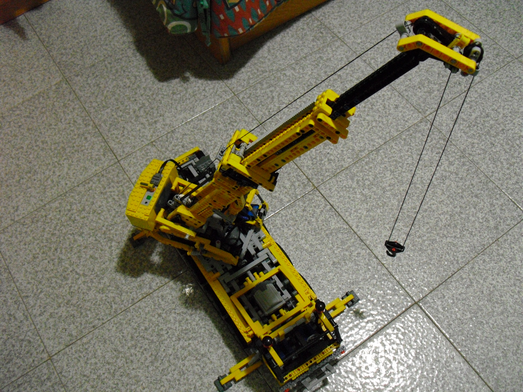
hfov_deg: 51.4
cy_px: 196
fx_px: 544
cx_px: 262
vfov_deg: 39.7
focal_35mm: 36
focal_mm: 6.3
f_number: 3.1
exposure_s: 1/10
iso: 800
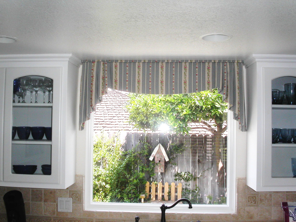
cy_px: 111
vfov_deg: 37.7
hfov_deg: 49.0
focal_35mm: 38
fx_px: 325
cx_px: 148
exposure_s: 1/60
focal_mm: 7.8
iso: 100
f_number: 8
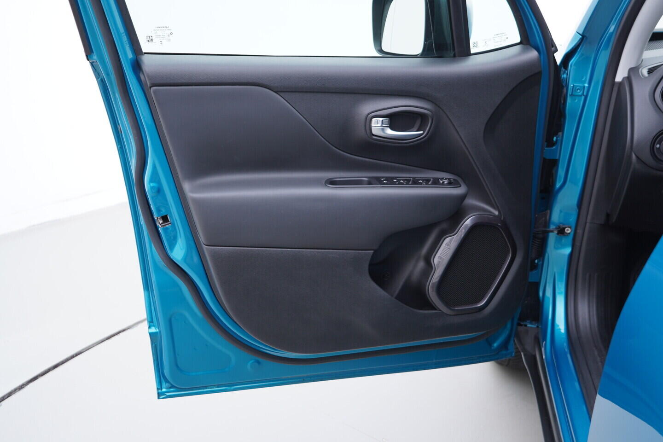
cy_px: 221
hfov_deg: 53.1
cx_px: 332
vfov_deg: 36.9
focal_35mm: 36
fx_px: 663
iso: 125
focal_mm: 24
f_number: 2.8
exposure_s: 1/40
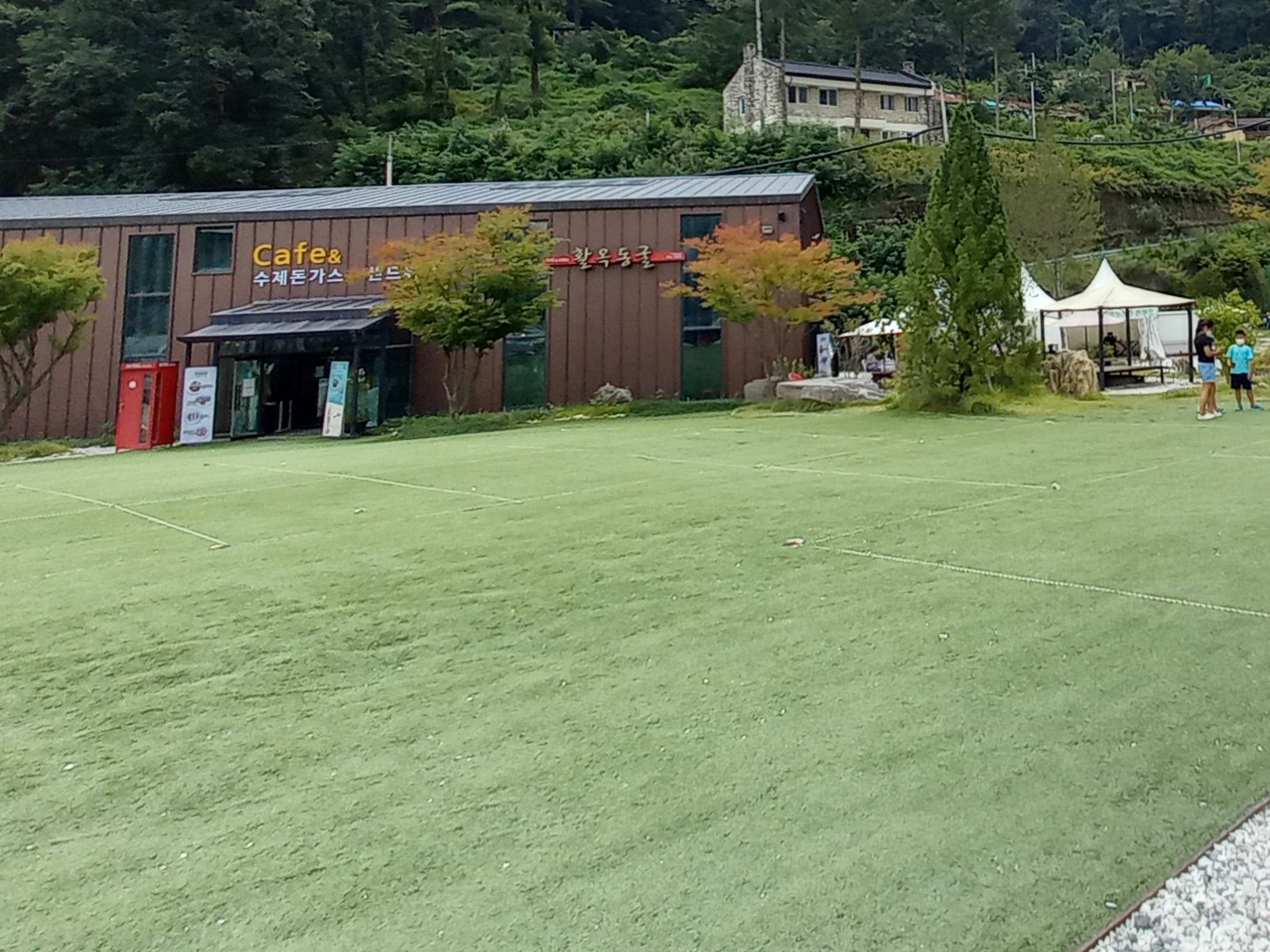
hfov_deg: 57.4
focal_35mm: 29
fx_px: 1064
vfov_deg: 44.5
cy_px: 121
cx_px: 1004
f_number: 2.2
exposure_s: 1/938
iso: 50
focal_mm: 1.42
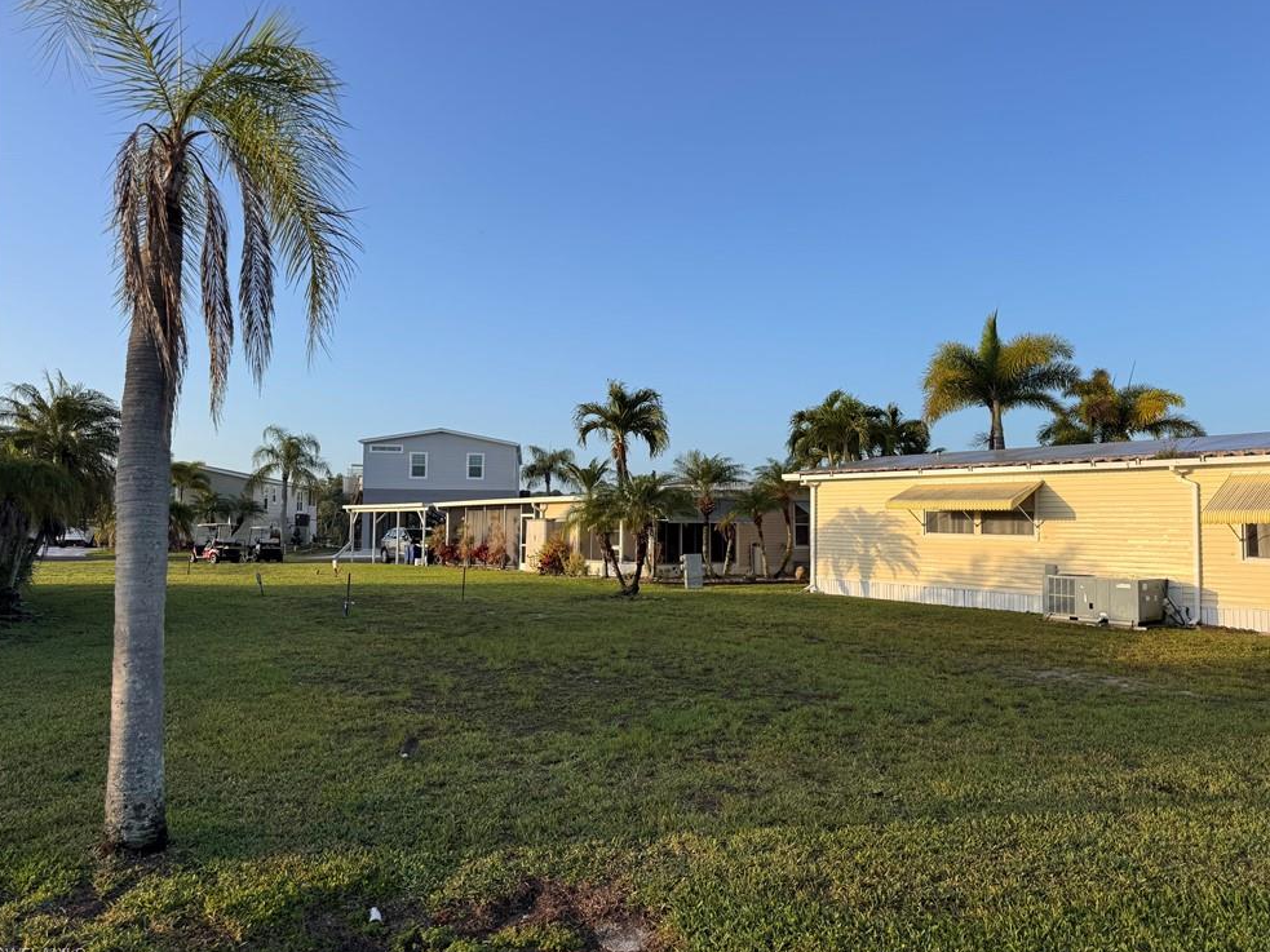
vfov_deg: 54.9
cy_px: 471
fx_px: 917
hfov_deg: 69.4
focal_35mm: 25
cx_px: 652
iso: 80
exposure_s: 1/2252
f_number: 1.78
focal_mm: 6.76
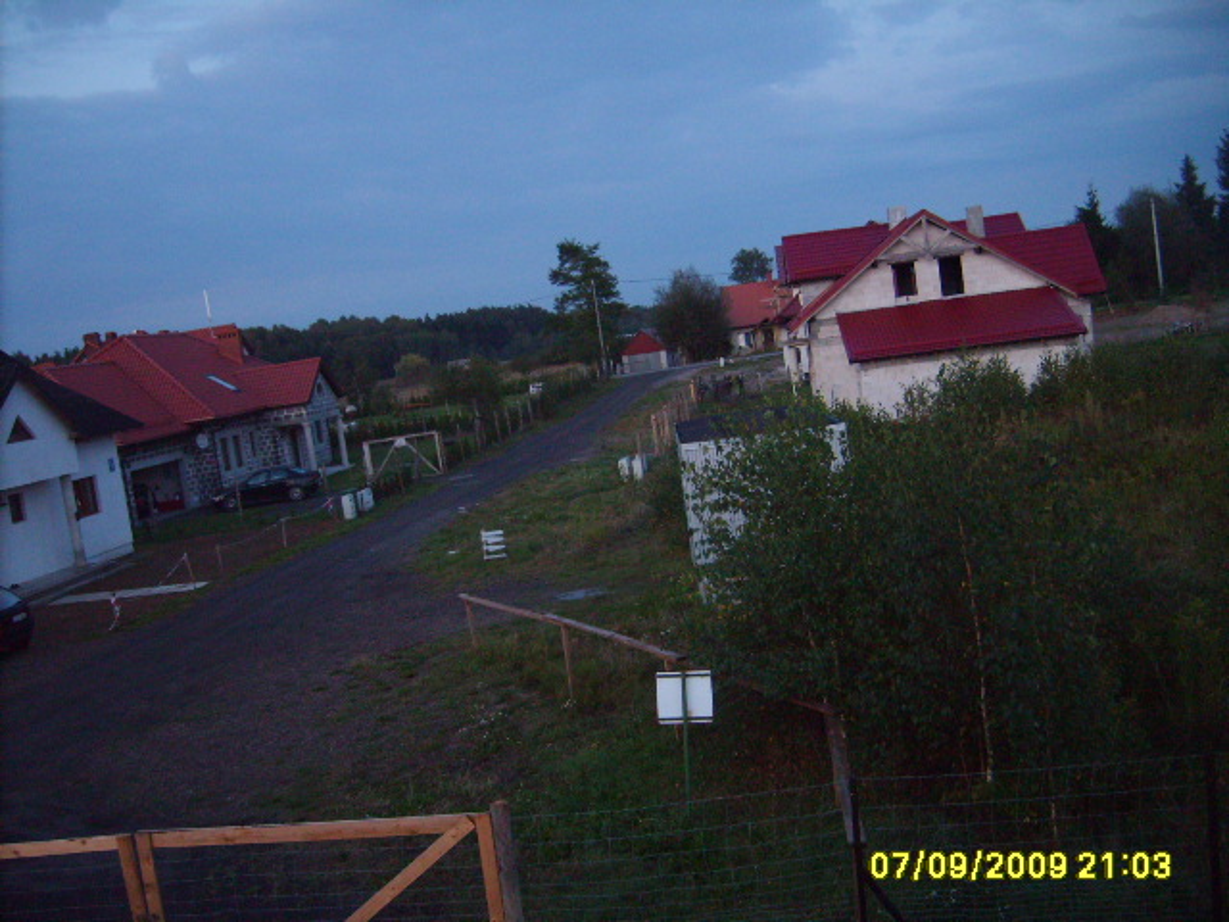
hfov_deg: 52.6
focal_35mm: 35
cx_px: 614
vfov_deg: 40.7
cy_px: 461
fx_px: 1243
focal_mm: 5.8
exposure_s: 1/45
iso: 253
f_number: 2.8
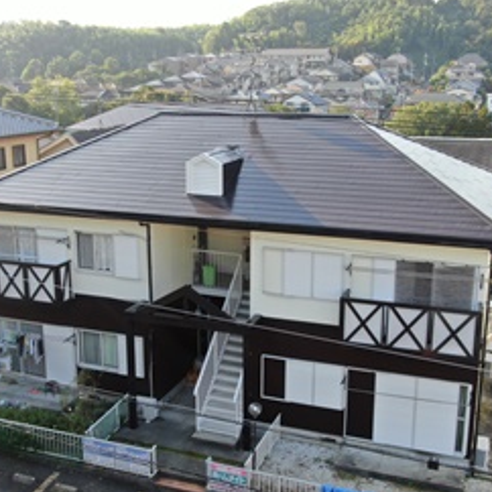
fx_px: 740
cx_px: 228
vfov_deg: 36.8
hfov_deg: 36.8
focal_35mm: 46
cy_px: 254
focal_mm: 6.08
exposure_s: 1/240
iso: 100
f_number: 3.3
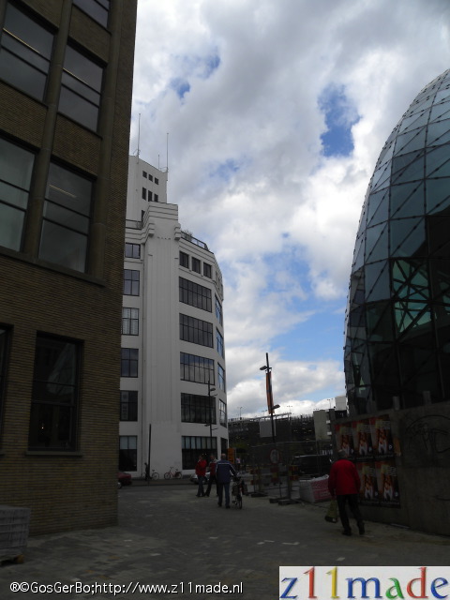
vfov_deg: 67.3
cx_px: 225
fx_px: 451
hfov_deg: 53.1
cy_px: 300
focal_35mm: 26
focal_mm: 4.6
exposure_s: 1/390
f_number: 5.6
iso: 64
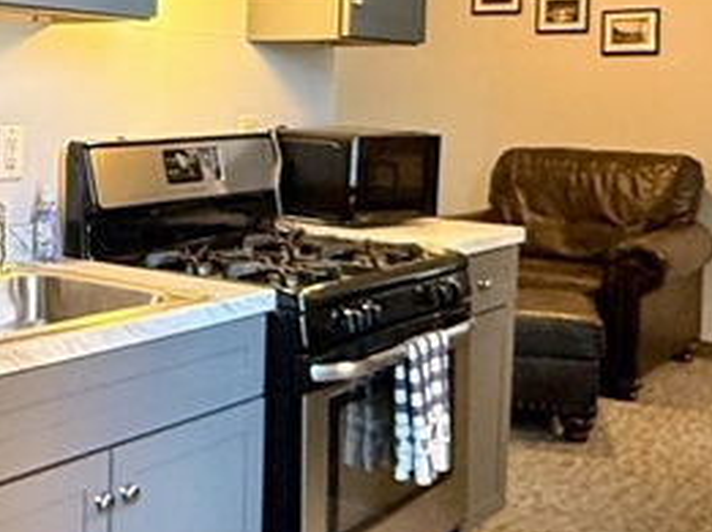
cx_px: 128
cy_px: 136
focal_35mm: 55
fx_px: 1130
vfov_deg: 26.2
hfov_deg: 33.8
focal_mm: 2.22
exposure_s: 1/60
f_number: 2.2
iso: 400
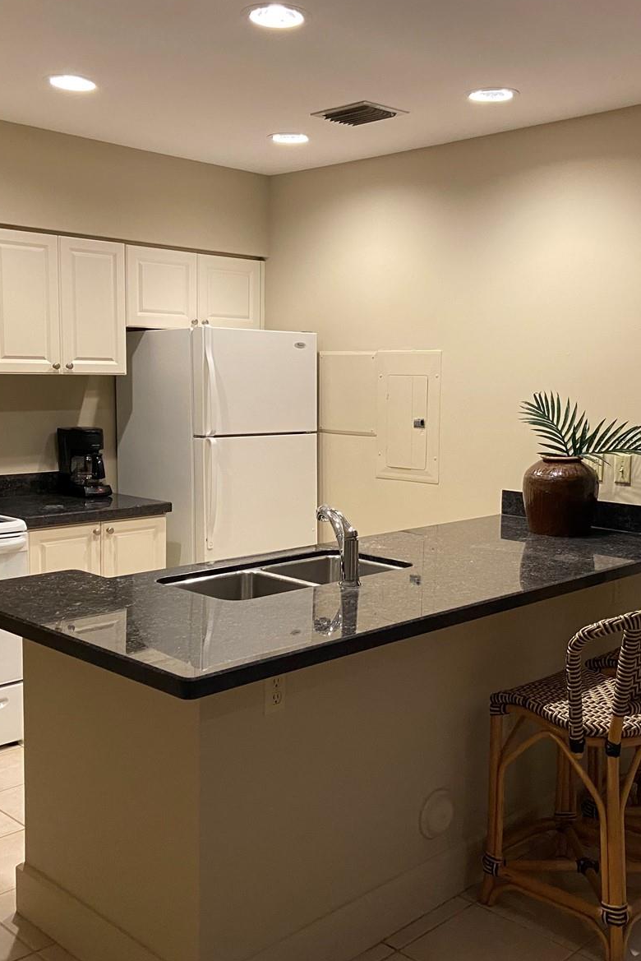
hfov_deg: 35.9
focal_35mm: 37
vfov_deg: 51.9
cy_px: 482
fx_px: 988
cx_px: 358
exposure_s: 1/60
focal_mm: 4.25
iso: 200
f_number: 1.8
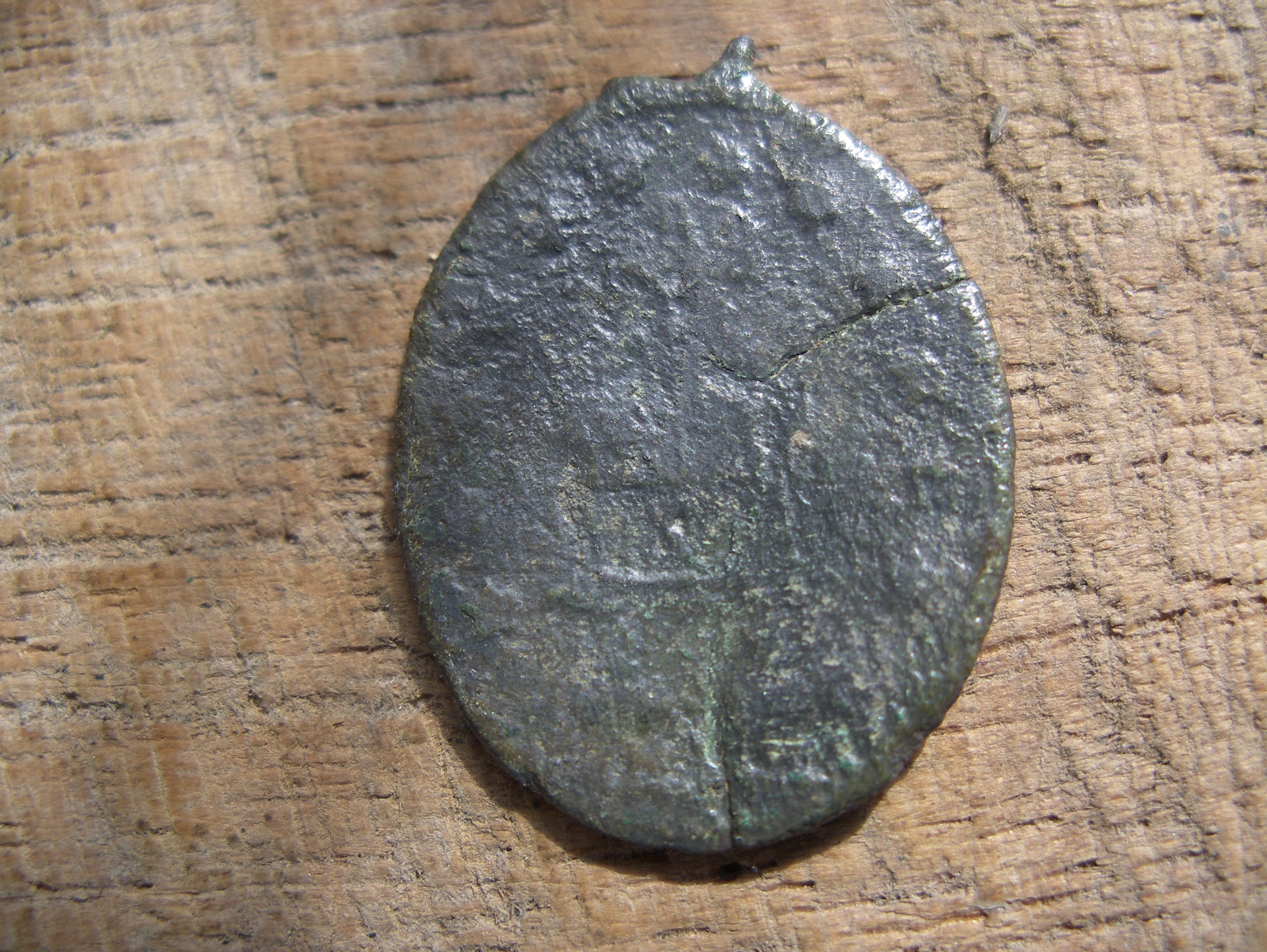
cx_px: 634
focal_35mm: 37
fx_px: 1355
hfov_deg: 50.1
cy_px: 476
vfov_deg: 38.7
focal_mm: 7.8
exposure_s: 1/160
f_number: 3
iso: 80
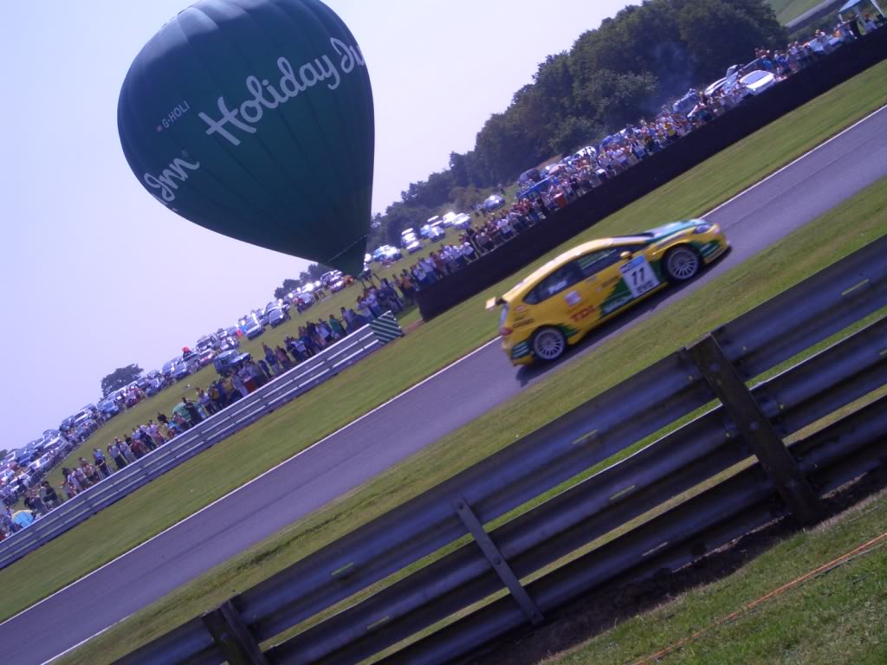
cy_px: 332
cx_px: 444
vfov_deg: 33.6
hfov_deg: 43.9
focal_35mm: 43
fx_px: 1102
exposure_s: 1/640
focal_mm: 5.7
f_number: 4.3
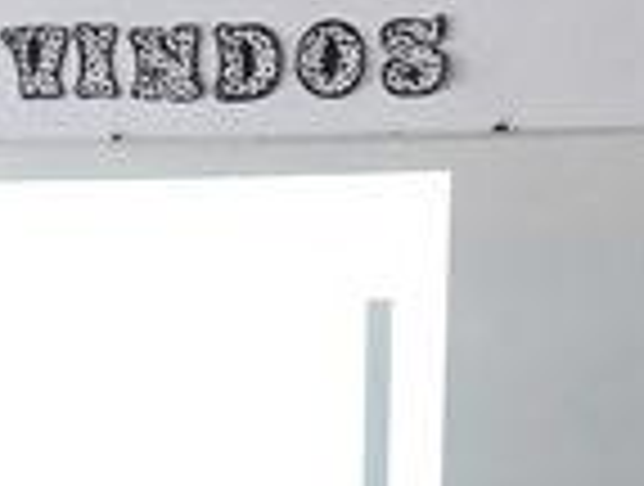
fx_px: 2331
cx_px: 311
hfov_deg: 15.7
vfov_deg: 11.2
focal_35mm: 125
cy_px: 814
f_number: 1.9
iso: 200
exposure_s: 1/30
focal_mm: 3.7
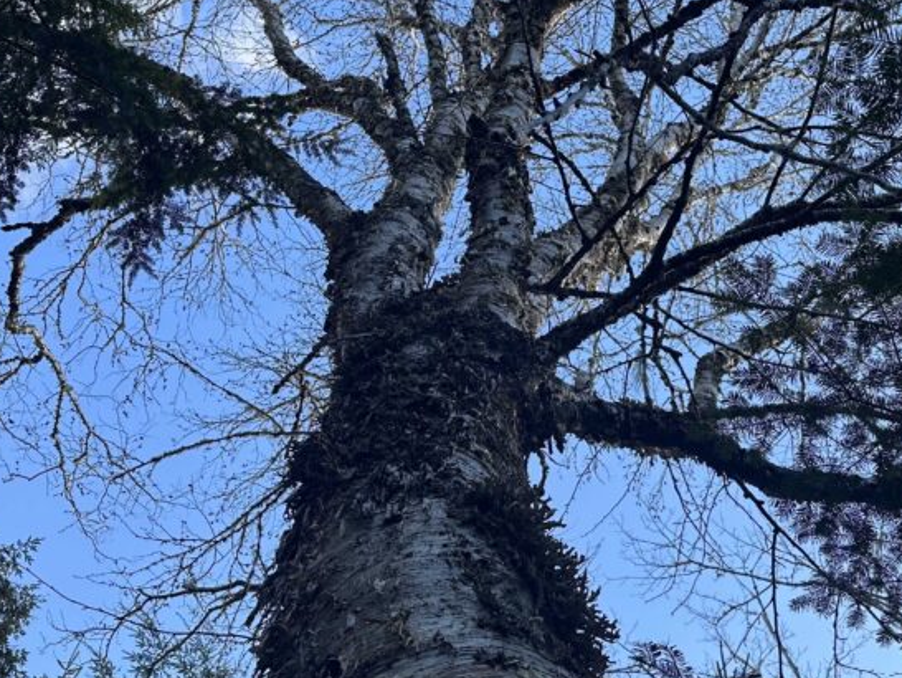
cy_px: 301
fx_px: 1173
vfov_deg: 32.2
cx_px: 557
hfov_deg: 41.8
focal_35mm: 45
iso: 80
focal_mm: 6.86
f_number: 1.78
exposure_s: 1/785
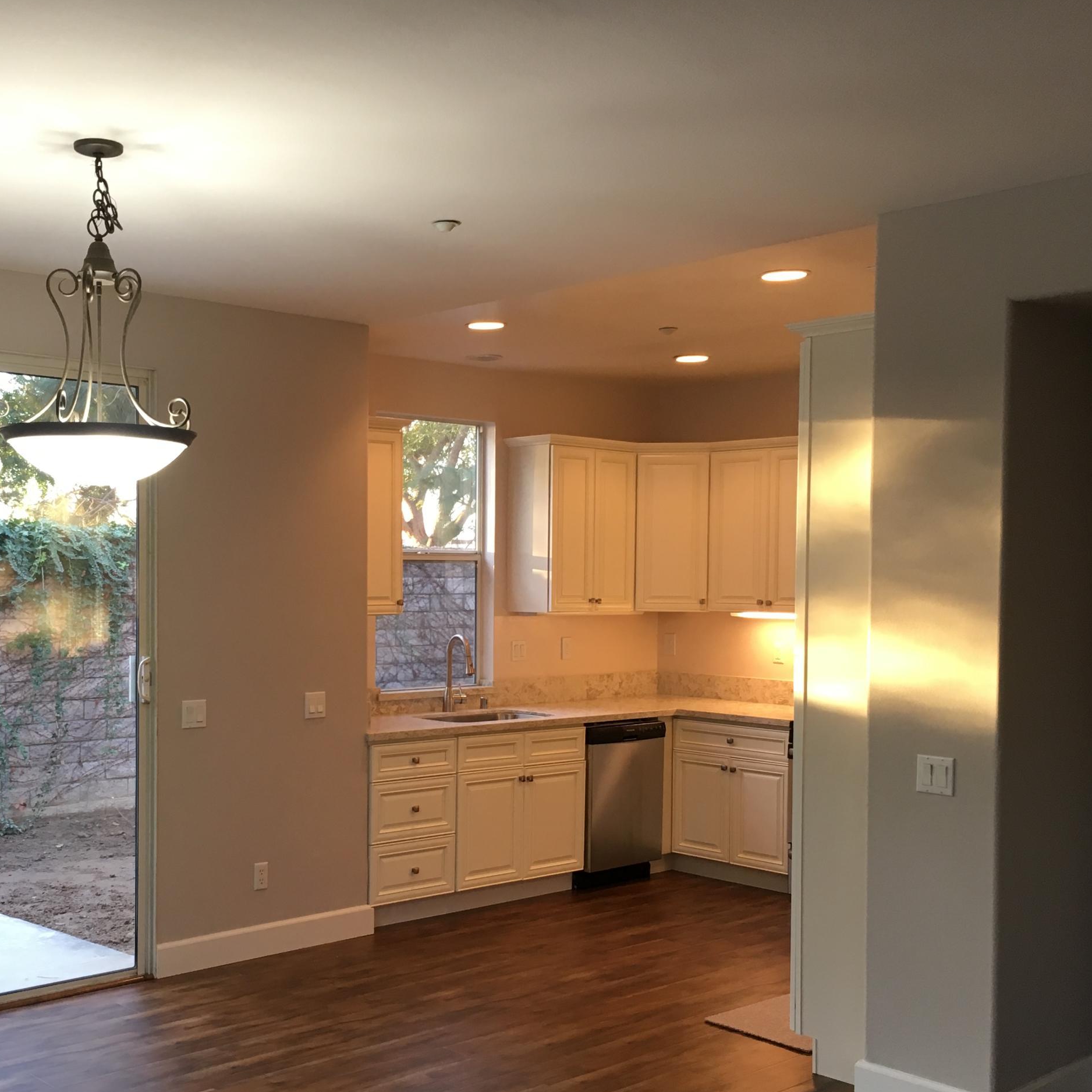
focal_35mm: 41
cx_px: 387
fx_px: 1463
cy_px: 638
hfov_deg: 40.5
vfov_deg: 40.8
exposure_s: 1/30
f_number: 2.2
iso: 64
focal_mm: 4.15
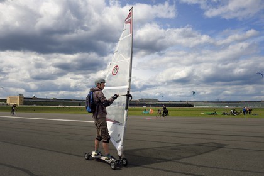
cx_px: 132
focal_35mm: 24
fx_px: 176
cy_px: 88
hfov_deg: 73.7
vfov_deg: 53.1
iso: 800
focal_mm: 24
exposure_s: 1/800
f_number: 13
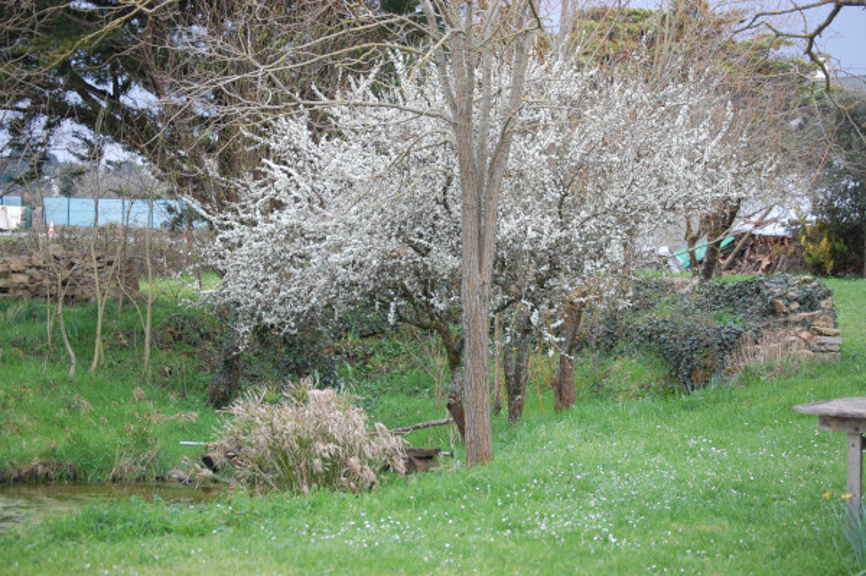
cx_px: 433
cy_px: 288
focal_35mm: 82
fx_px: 1983
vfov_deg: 16.5
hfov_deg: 24.6
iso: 640
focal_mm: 55
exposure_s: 1/60
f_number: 4
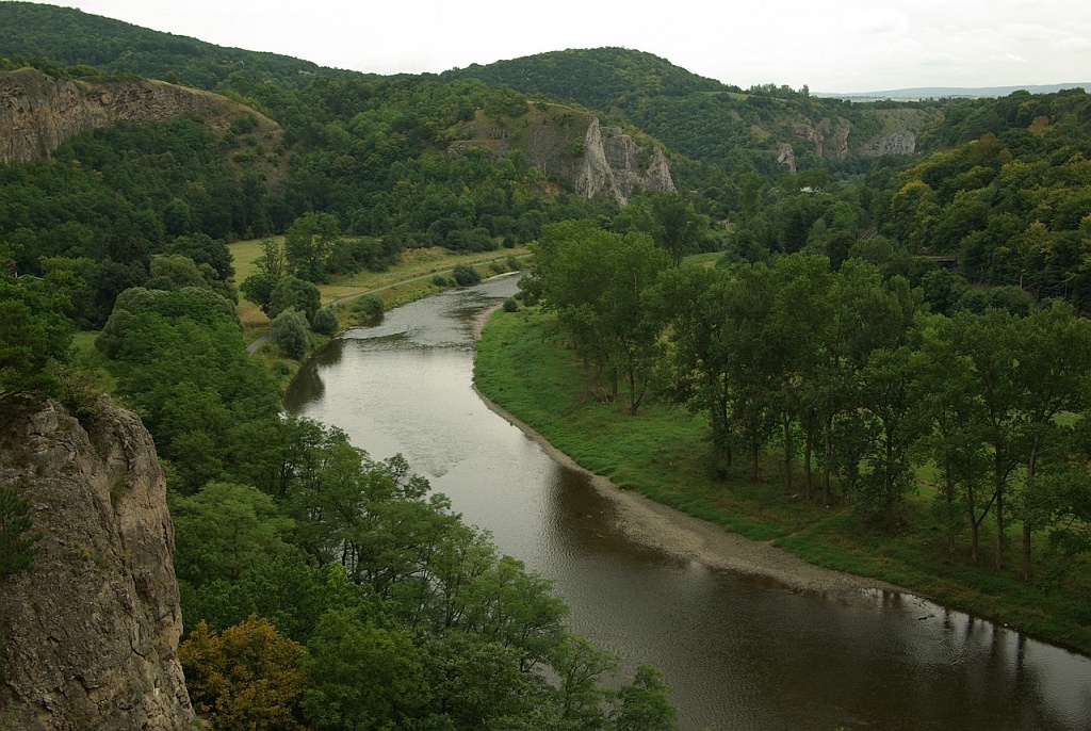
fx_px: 1275
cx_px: 546
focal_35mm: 42
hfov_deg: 46.3
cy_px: 366
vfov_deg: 32.0
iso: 100
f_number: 6.3
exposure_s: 1/200
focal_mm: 28
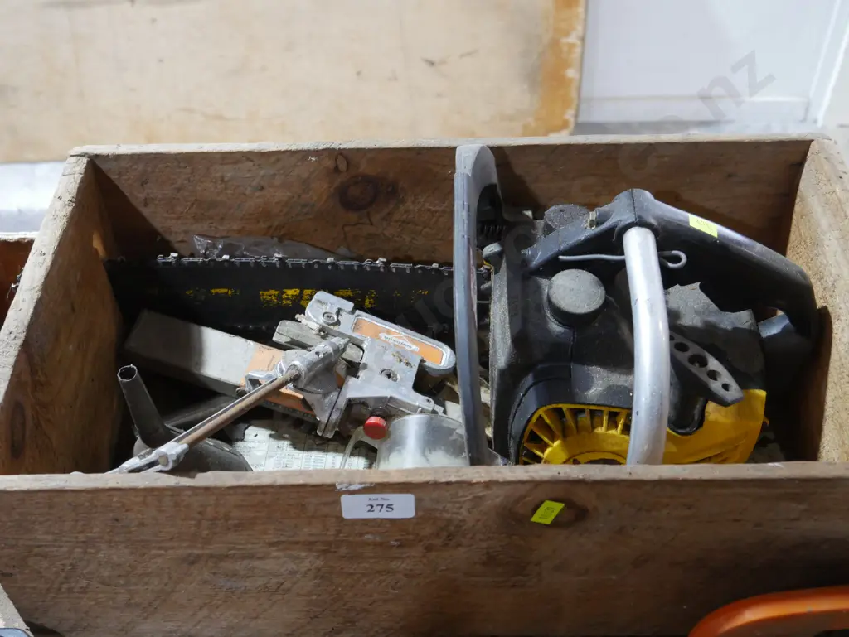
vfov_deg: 36.0
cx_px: 424
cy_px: 318
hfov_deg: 46.8
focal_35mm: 40
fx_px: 982
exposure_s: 1/60
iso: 1600
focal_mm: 20
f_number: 4.5
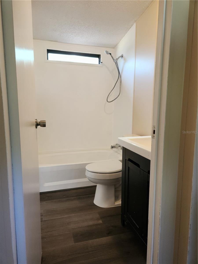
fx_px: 175
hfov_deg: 58.9
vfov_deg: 73.9
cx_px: 99
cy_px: 132
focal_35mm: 23
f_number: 1.8
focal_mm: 5.4
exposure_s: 1/60
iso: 125
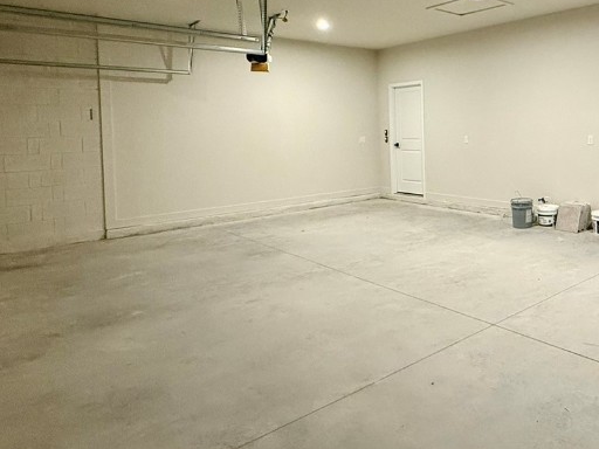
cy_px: 141
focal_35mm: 28
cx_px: 505
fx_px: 485
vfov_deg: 48.7
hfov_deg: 57.1
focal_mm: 2.22
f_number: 2.2
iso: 500
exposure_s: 1/60
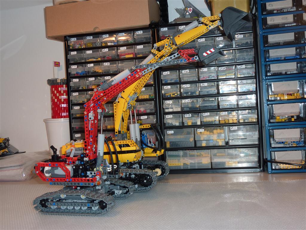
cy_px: 115
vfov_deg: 36.0
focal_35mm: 40
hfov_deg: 46.8
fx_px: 354
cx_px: 153
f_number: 3.6
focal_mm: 6.5
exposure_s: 1/30
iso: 100
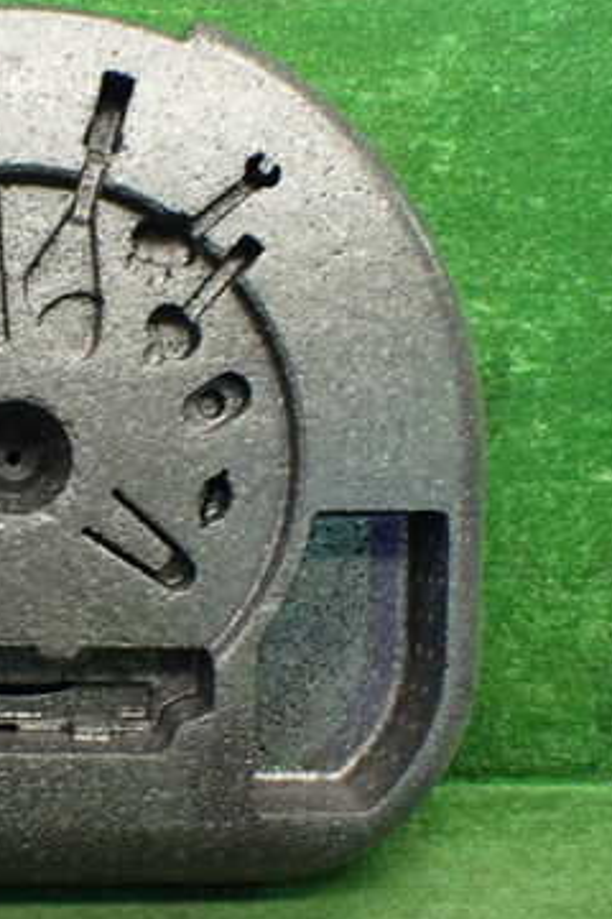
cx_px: 31
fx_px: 1326
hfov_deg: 25.0
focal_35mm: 52
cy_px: 442
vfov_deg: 38.2
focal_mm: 5.4
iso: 800
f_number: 2.3
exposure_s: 1/125
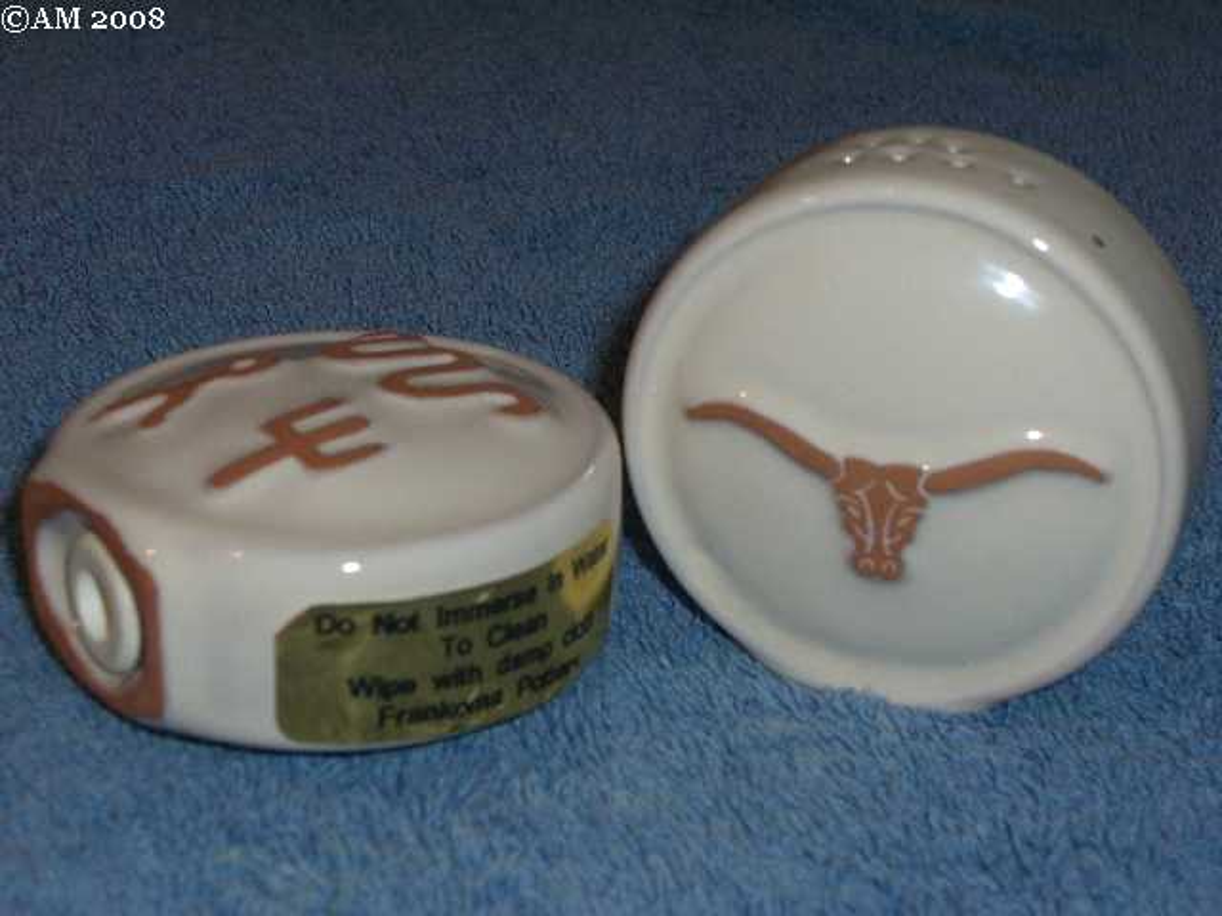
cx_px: 611
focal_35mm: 78
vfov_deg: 18.9
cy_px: 458
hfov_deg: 25.0
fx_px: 2754
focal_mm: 16.3
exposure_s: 1/30
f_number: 8.6
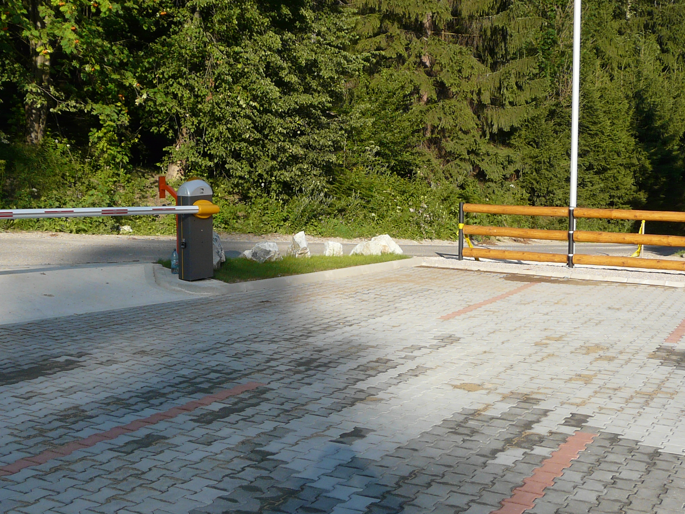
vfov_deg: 31.5
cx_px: 342
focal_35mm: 46
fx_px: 910
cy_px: 257
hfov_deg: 41.2
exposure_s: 1/640
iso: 100
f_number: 3.6
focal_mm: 4.8
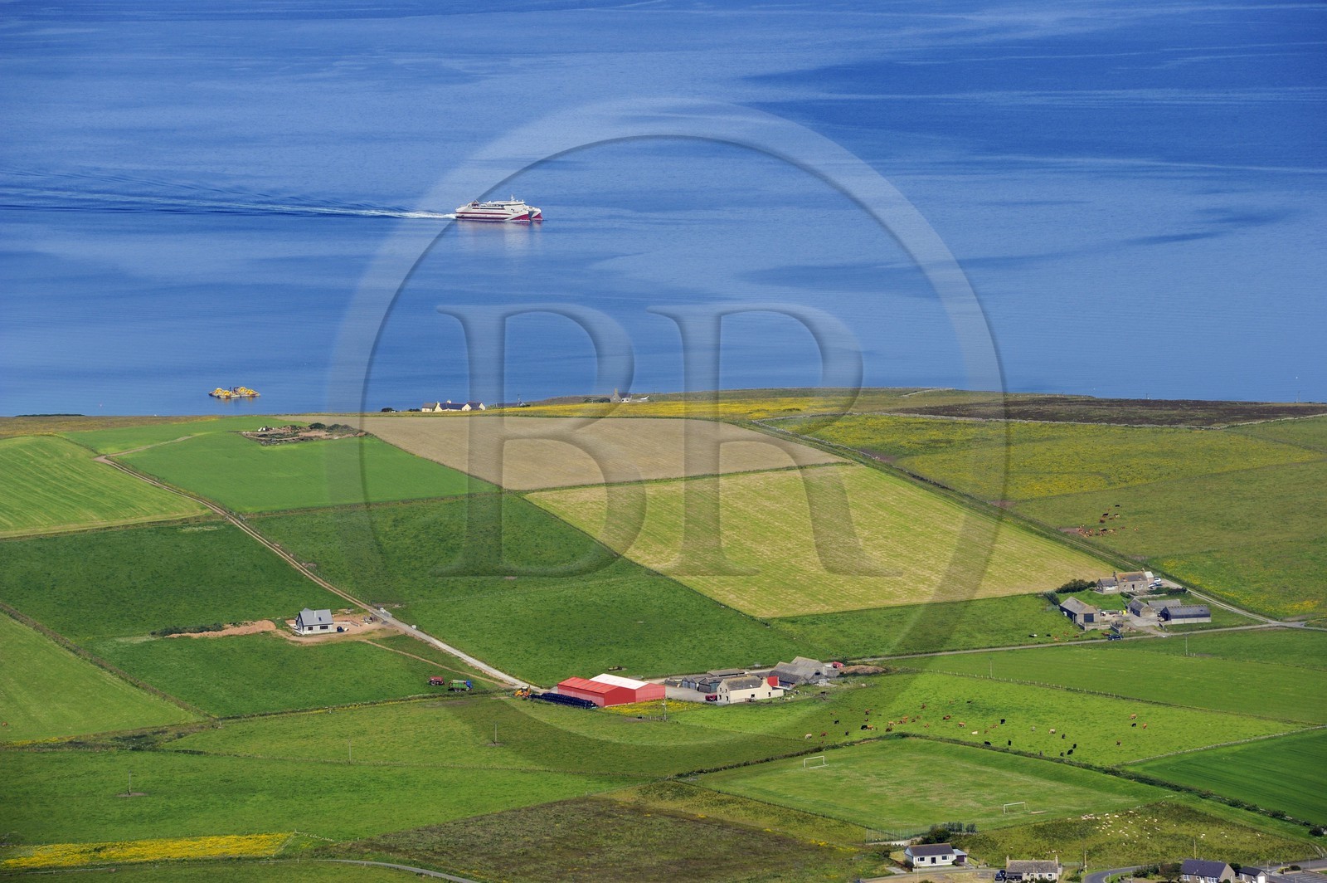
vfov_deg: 6.9
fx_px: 7366
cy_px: 442
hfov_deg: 10.3
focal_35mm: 200
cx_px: 664
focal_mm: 200
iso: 400
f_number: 10
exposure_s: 1/800
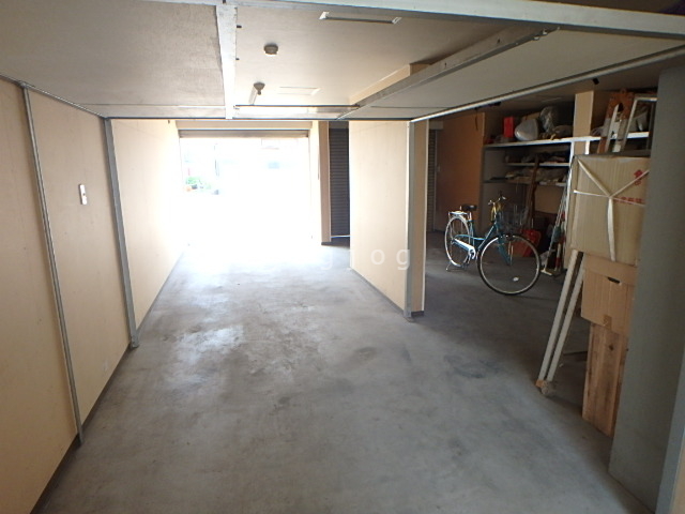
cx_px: 342
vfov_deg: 63.4
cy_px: 257
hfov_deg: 79.0
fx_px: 416
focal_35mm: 21
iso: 250
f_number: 3.5
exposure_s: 1/30
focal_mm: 3.7
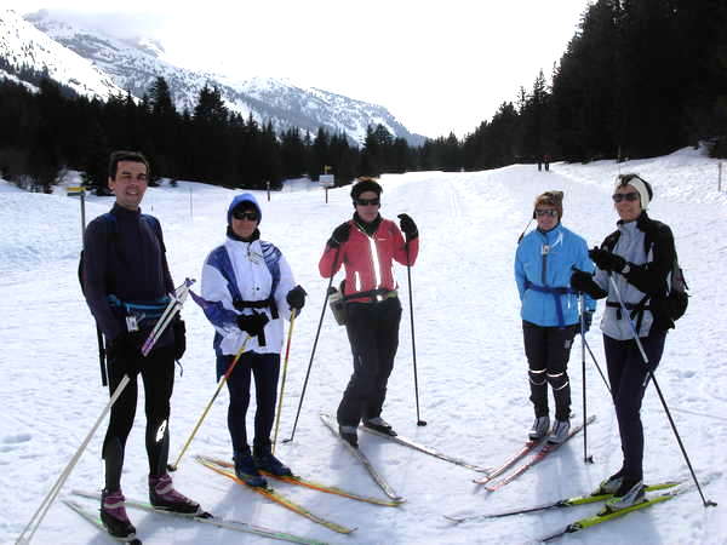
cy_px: 272
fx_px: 798
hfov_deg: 49.0
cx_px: 364
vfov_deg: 37.7
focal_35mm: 38
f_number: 4.9
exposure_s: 1/1054
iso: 79
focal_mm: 6.3
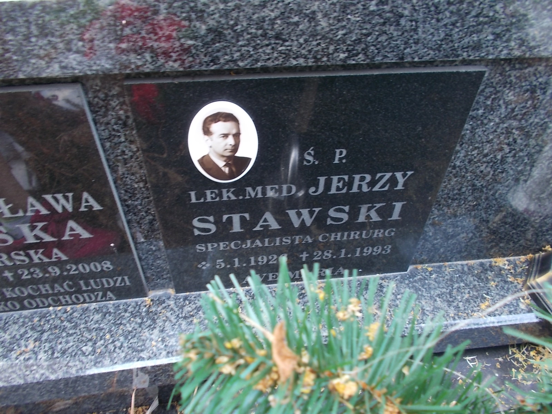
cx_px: 276
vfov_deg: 53.1
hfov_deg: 67.3
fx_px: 415
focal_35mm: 26
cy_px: 207
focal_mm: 4.6
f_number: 3.2
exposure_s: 1/40
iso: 80
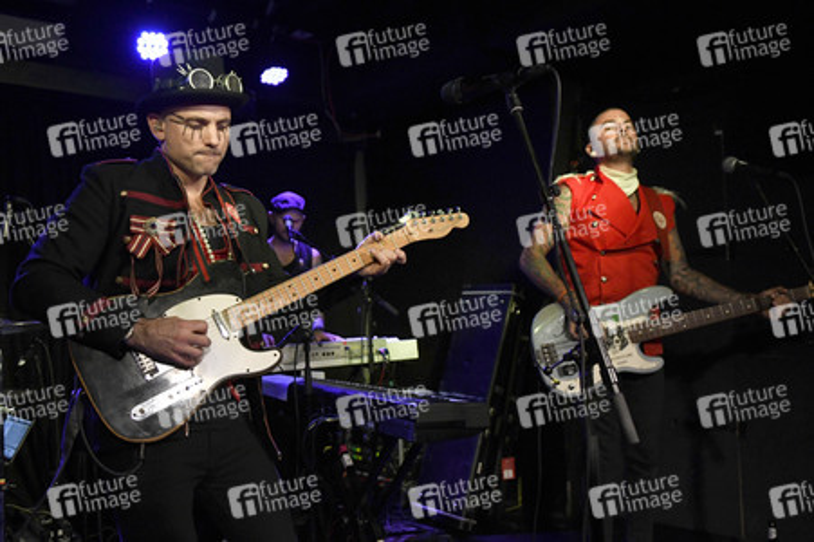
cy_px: 271
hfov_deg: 57.3
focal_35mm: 33
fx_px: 746
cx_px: 407
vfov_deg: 39.9
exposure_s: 1/160
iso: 2500
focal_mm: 22
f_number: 3.2
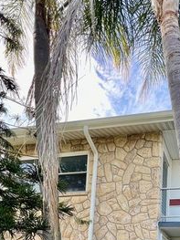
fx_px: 229
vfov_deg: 43.2
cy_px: 263
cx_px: 159
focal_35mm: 33
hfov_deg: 40.0
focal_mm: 1.57
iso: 32
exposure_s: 1/219
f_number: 1.8
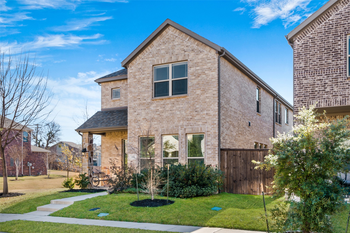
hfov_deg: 53.1
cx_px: 175
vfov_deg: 36.9
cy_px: 116
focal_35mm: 36
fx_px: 350
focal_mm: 24
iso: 100
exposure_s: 1/200
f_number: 8
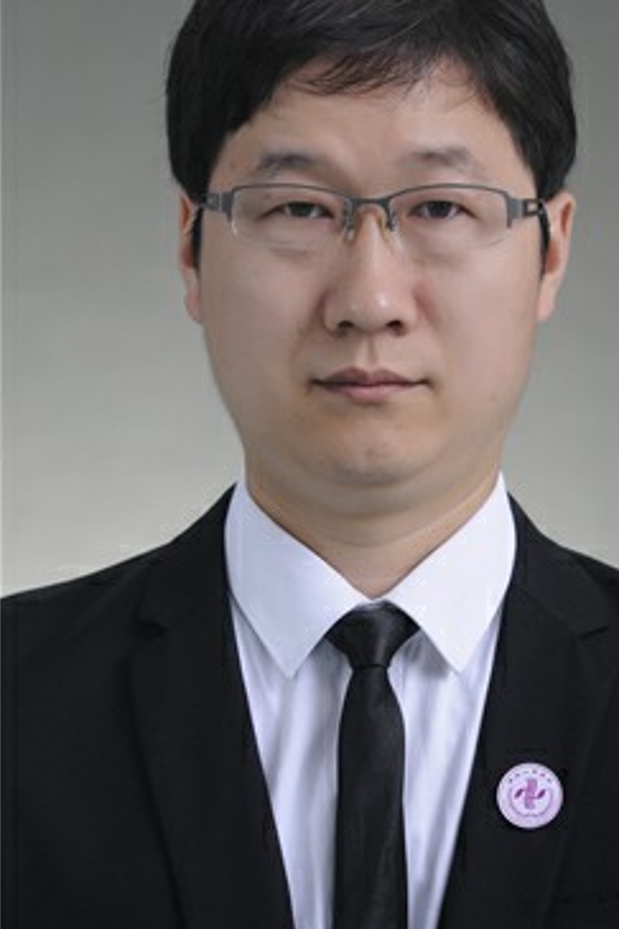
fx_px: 4069
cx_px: 380
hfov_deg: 8.7
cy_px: 406
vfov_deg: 13.0
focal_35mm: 158
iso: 160
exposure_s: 1/125
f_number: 5.6
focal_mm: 85
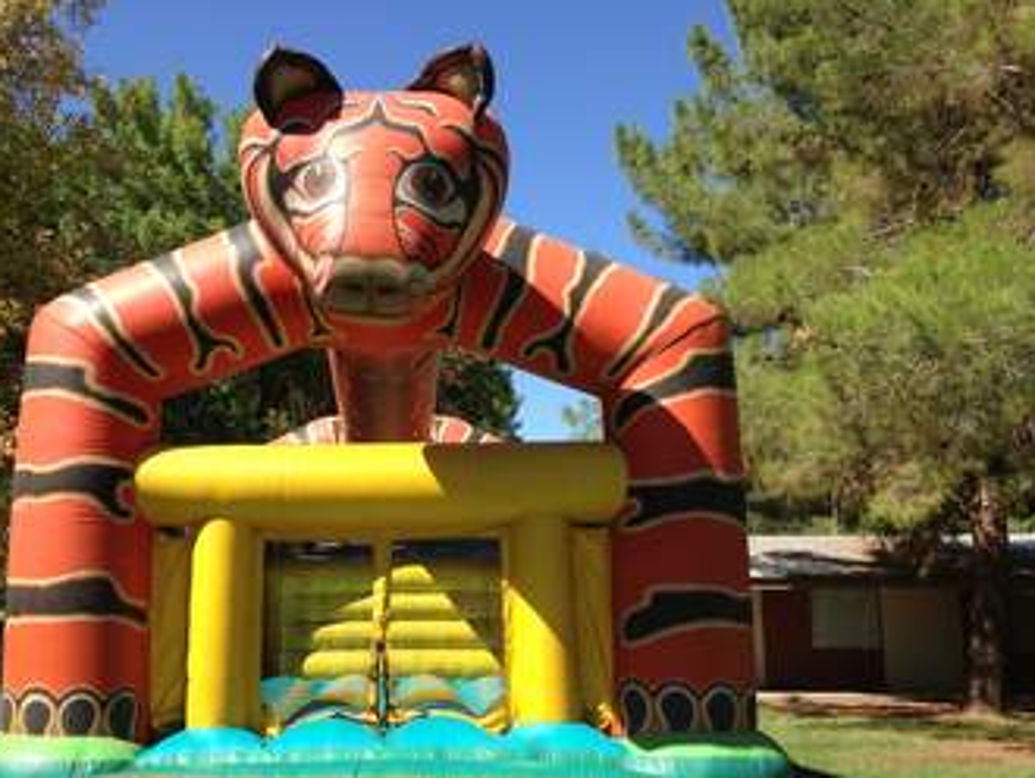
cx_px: 411
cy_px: 445
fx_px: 1197
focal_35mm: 40
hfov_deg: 46.5
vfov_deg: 35.9
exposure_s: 1/1043
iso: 50
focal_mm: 4.13
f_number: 2.4
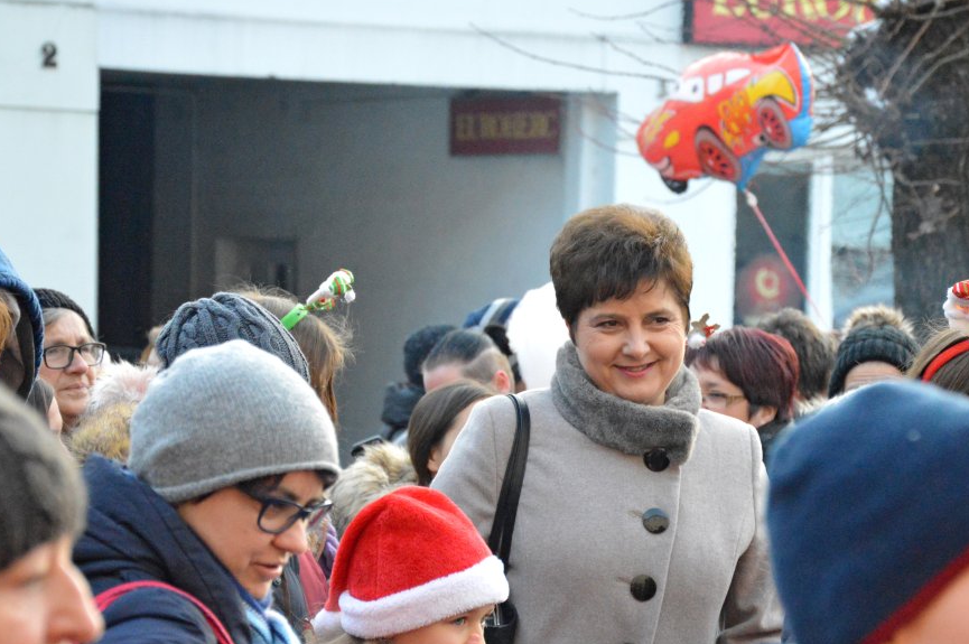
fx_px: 5075
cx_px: 616
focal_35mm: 189
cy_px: 461
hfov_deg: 10.9
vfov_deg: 7.3
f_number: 5.6
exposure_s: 1/500
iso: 3200
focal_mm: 85
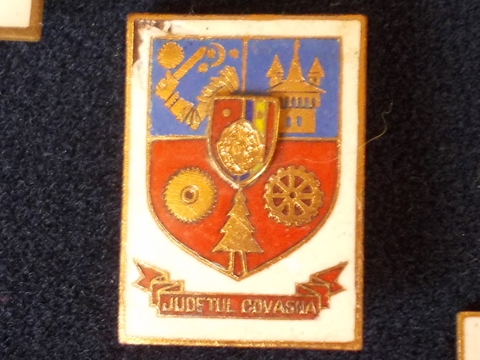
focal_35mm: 43
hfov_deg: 43.9
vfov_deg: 33.6
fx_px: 596
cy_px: 180
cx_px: 240
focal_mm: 6.1
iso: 200
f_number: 3.3
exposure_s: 1/13
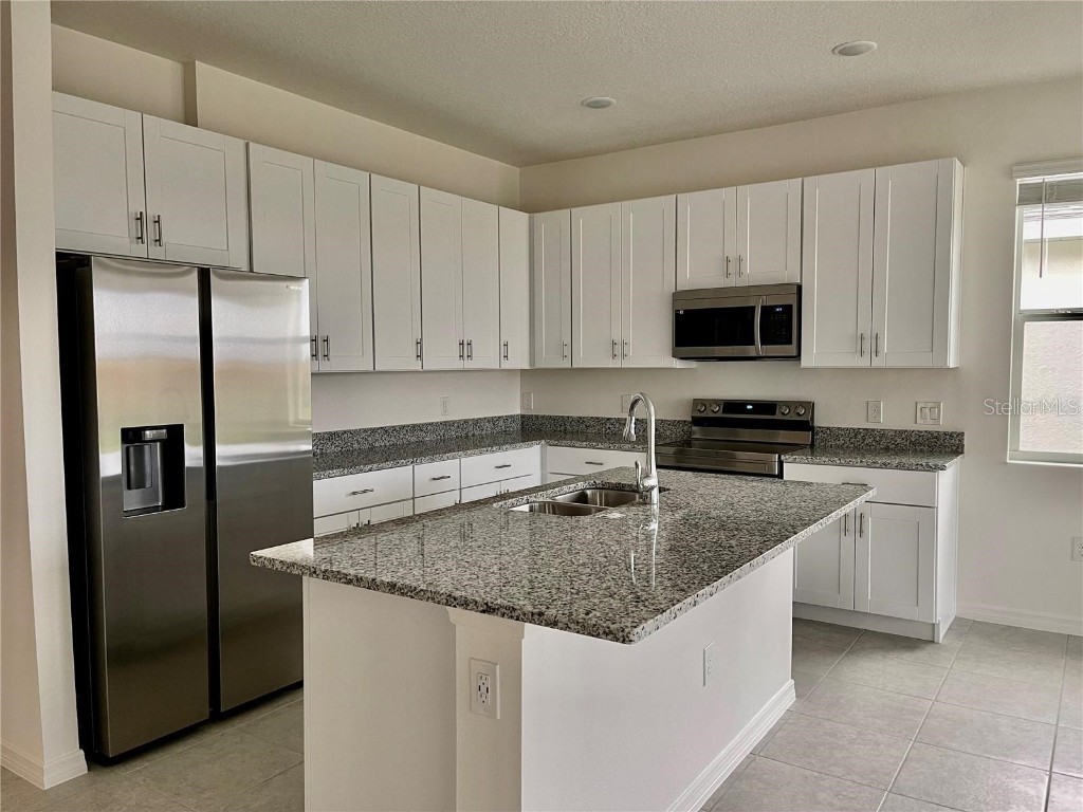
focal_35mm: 26
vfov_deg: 53.1
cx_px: 542
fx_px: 813
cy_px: 406
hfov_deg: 67.3
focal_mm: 5.1
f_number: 1.6
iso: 125
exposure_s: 1/60
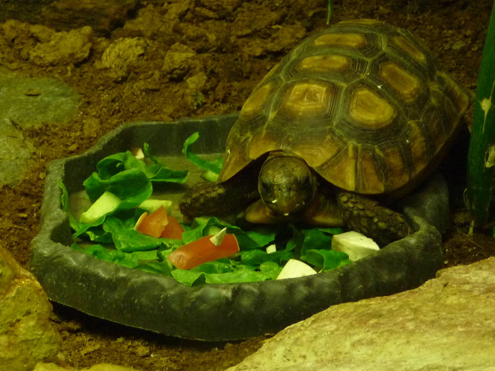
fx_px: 3389
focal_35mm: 237
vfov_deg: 6.3
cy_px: 186
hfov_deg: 8.4
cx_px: 248
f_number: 4.8
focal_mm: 24.1
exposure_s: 1/25
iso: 400
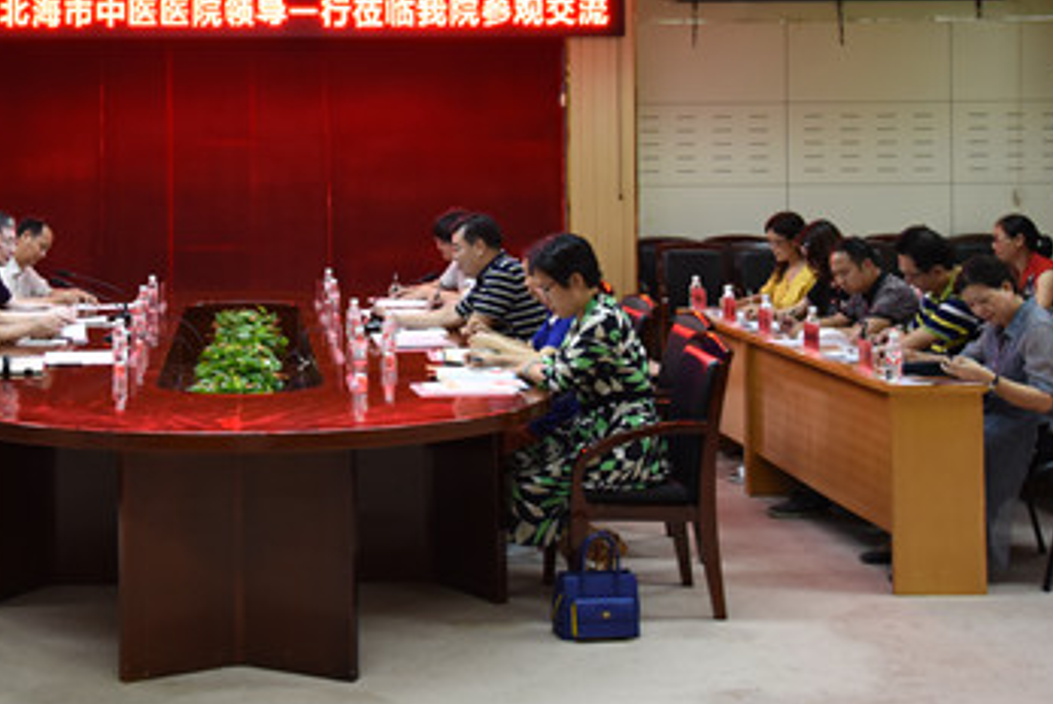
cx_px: 246
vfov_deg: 22.6
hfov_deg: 33.1
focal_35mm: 59
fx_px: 1727
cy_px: 102
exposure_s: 1/100
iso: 2000
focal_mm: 32
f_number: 4.5
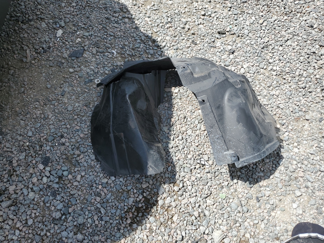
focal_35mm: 26
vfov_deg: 53.1
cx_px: 162
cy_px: 122
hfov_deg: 67.3
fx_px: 243
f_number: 1.5
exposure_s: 1/2000
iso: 50
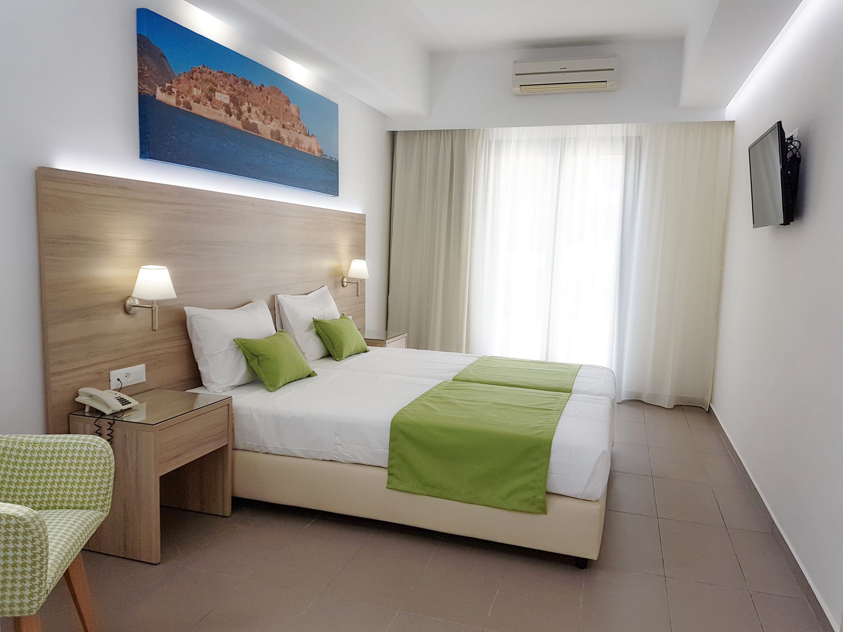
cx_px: 422
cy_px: 316
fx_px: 633
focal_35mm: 26
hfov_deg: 67.3
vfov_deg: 53.1
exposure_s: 1/194
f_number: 1.7
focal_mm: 4.2
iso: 40
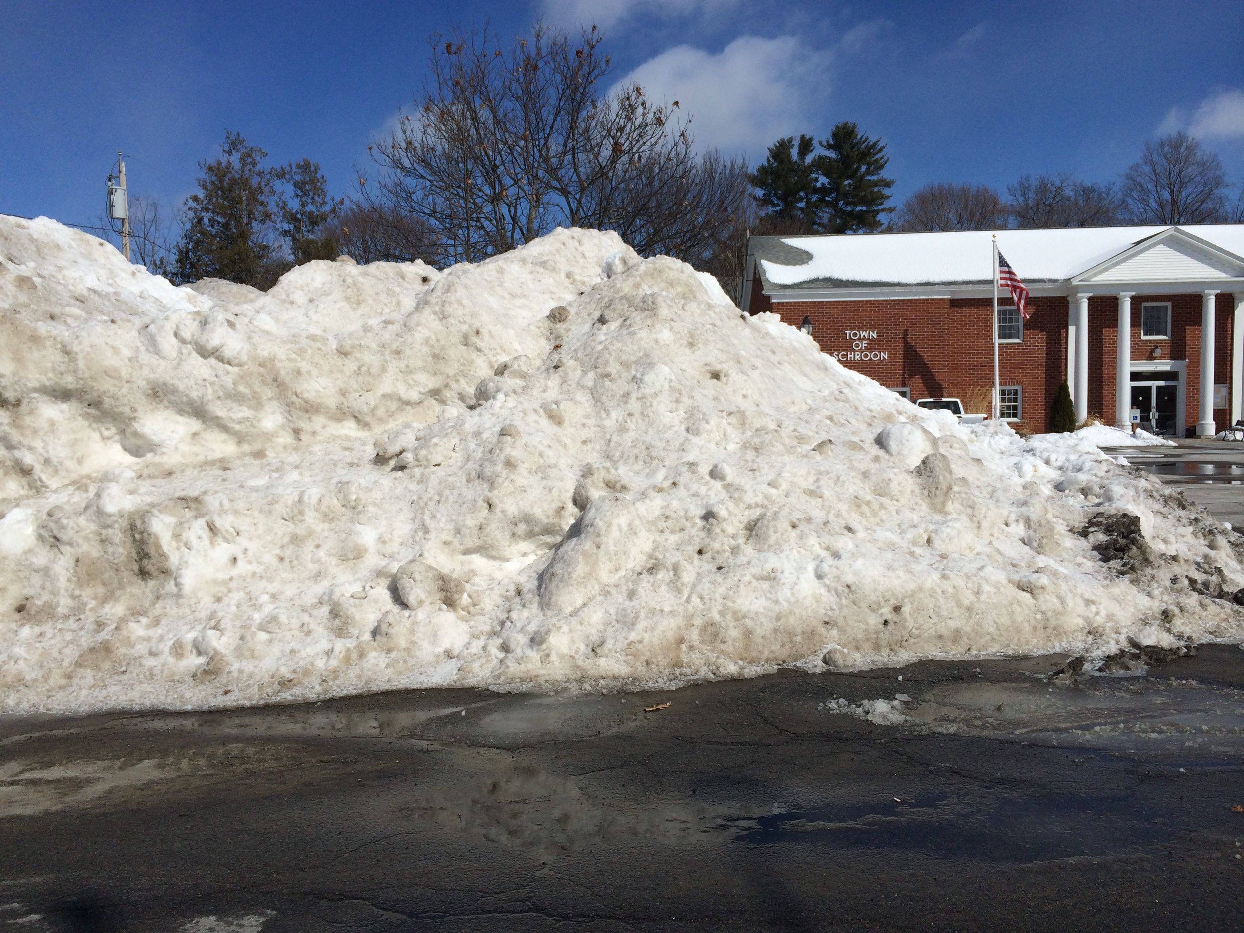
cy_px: 466
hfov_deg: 60.0
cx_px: 622
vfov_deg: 46.8
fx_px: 1078
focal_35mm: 30
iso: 32
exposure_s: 1/6849
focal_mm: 4.12
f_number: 2.2
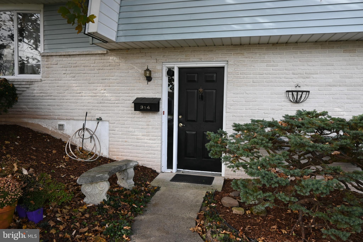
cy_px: 121
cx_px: 182
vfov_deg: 47.9
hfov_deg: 67.4
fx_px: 272
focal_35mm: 27
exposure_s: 1/250
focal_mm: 18
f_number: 4
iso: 400
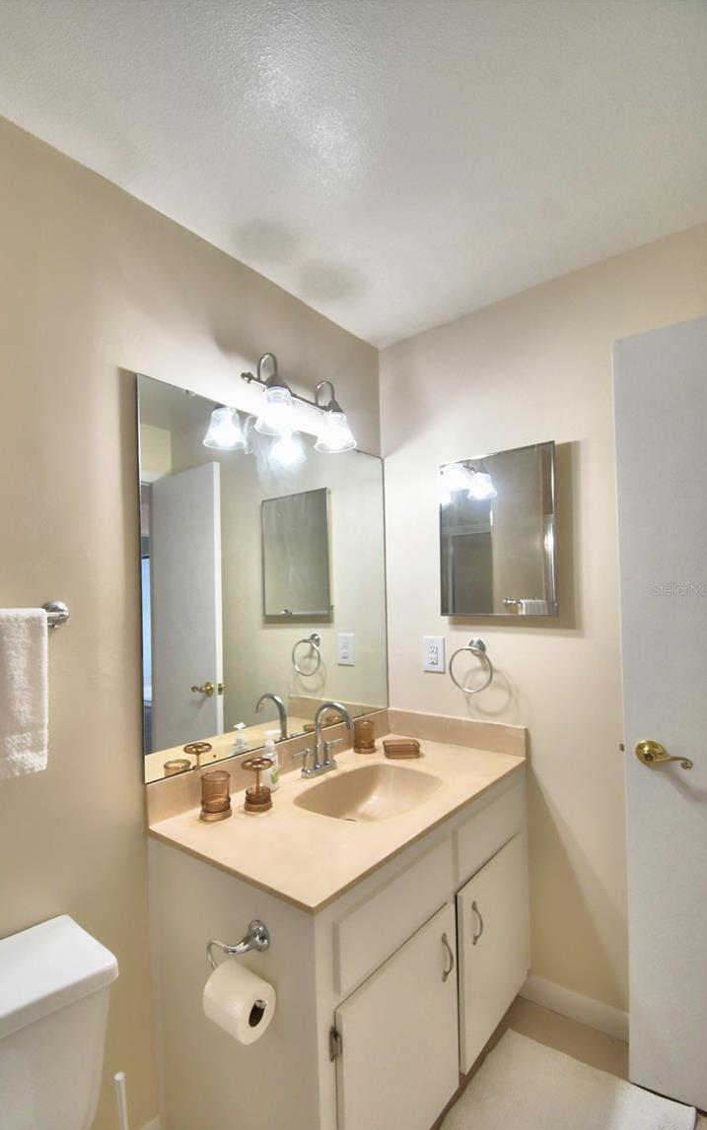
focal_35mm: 16
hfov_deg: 71.1
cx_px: 323
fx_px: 493
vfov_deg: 97.8
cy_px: 589
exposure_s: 1/60
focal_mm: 10
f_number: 4.5
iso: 400
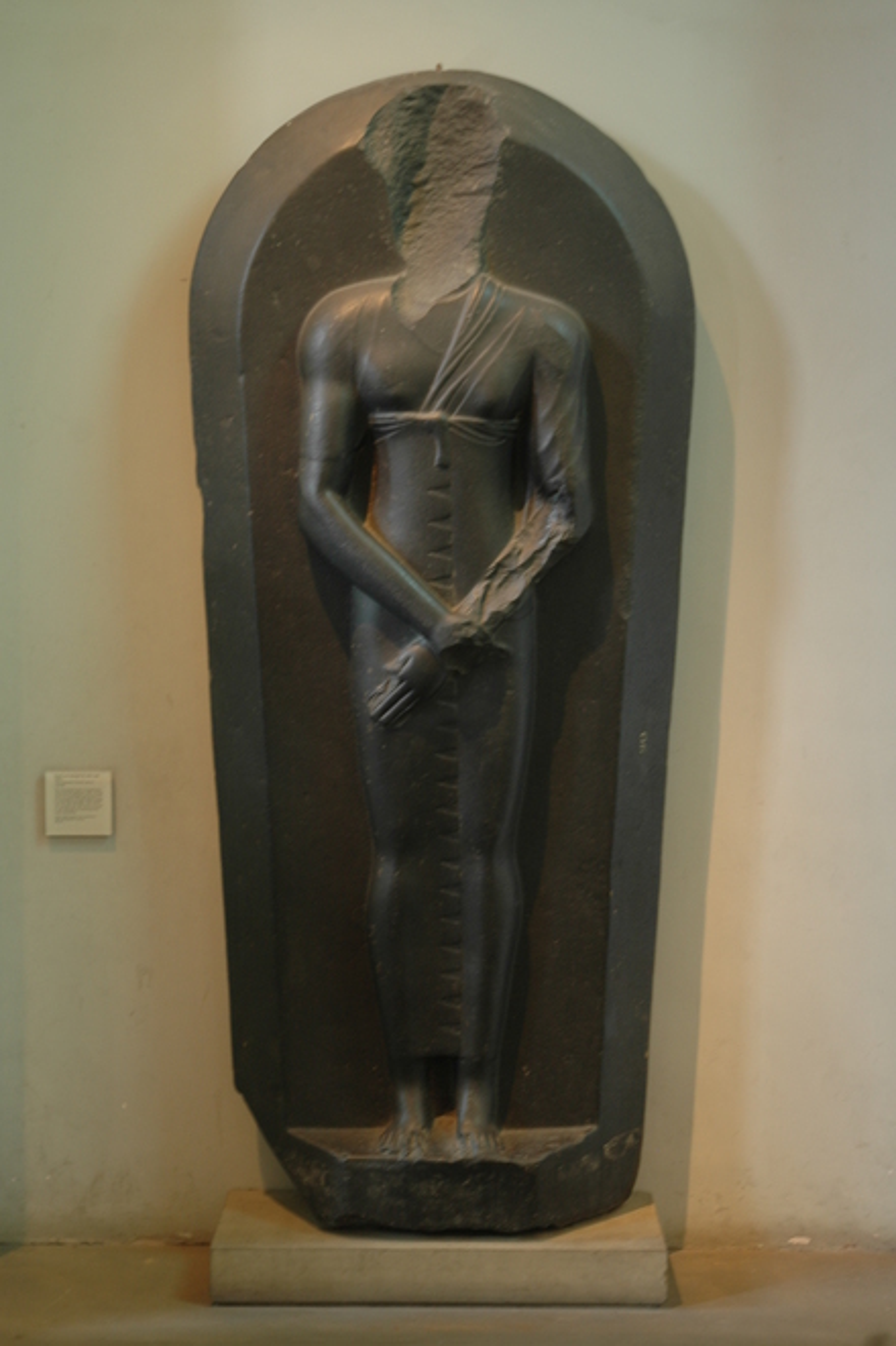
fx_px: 2130
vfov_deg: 35.1
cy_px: 673
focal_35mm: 57
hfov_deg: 23.8
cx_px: 448
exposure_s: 1/5
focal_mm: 38
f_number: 4.2
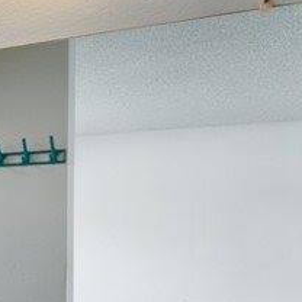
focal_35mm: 71
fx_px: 701
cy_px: 221
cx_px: -311
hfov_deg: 17.3
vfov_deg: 24.1
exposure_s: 5
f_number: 22
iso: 100
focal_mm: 17
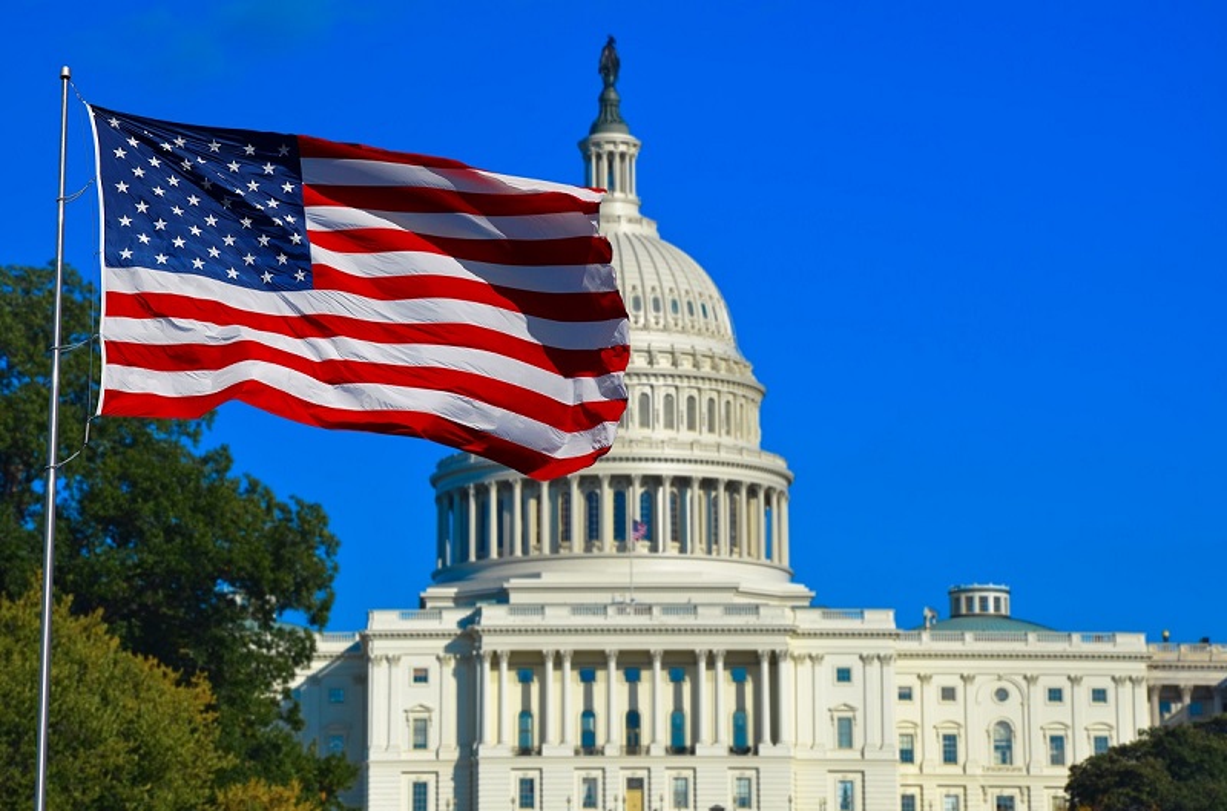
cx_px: 614
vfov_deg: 10.7
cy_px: 406
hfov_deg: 16.1
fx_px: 4334
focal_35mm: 128
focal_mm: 85
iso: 100
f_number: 11
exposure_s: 1/100
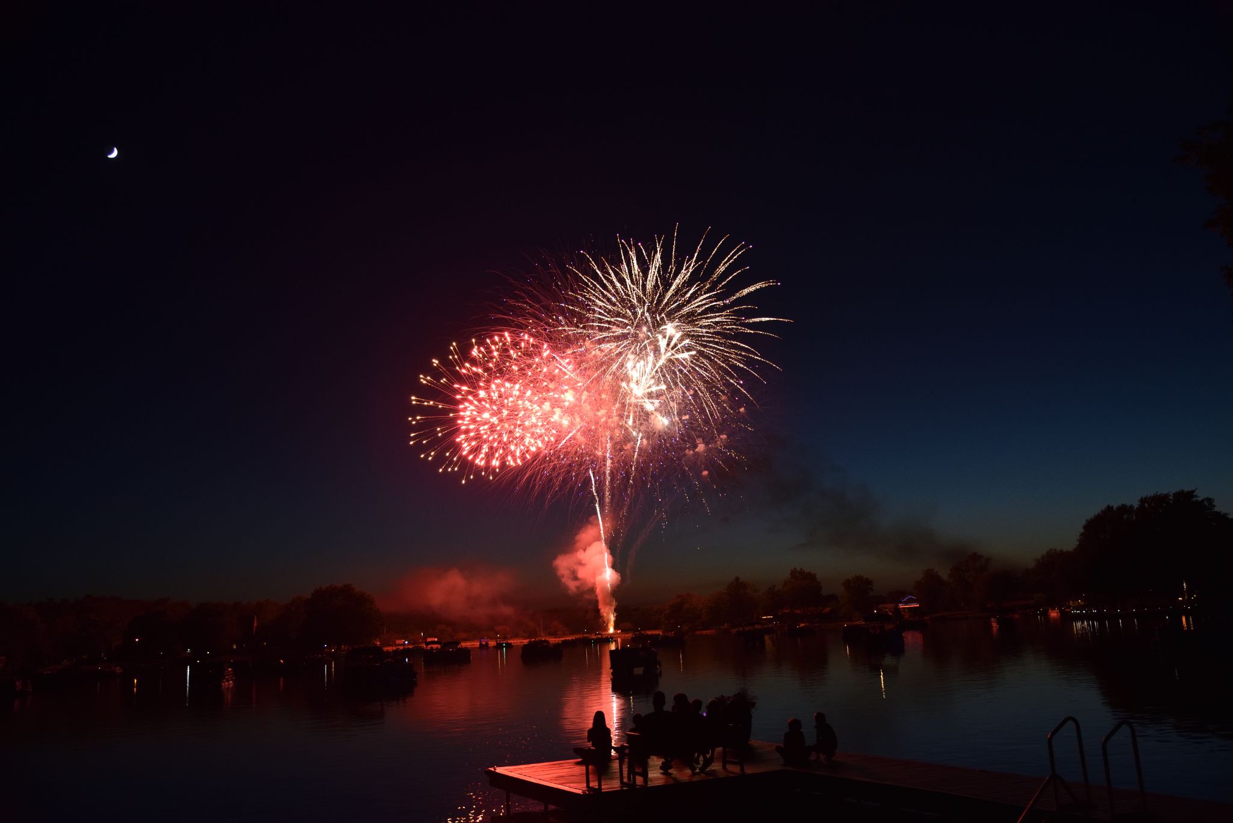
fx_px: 1062
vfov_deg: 42.4
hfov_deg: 60.3
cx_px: 616
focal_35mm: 31
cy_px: 412
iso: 1800
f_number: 4
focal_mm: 31
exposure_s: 1/30
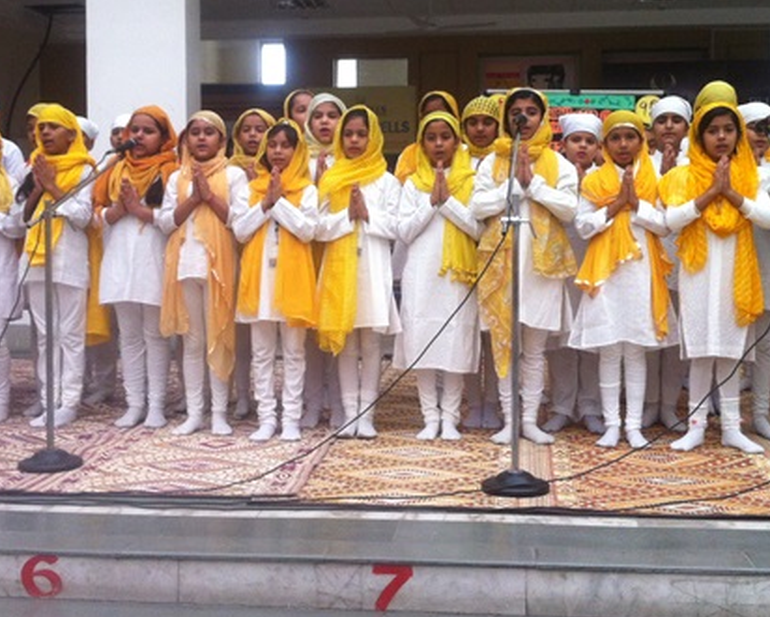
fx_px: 1208
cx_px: 368
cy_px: 265
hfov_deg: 35.3
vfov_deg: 28.6
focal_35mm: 53
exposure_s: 1/120
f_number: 2.8
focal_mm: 3.85
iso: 125
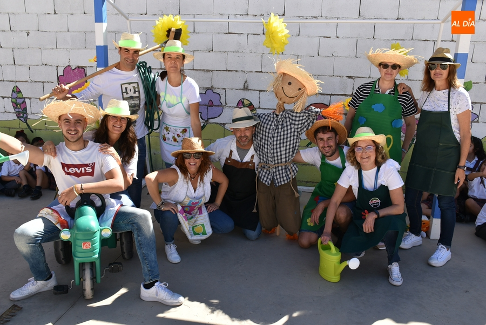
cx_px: 243
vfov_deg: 43.7
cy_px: 162
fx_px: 405
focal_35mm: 30
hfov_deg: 61.9
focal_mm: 20
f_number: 8
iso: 220
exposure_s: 1/250
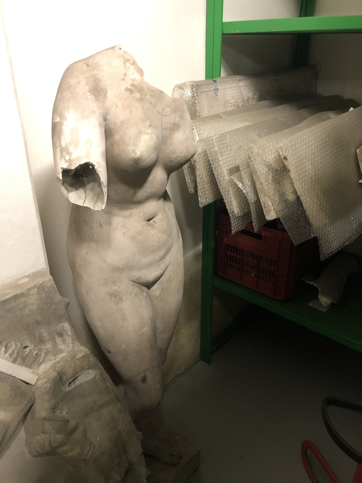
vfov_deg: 63.4
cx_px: 181
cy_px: 242
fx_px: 390
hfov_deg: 49.7
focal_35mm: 28
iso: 80
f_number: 1.8
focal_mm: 3.99
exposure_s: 1/8
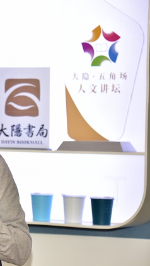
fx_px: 2015
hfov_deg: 4.2
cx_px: -44
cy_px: 133
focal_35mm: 285
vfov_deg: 7.6
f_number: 5.3
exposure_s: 1/100
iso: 640
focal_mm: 180
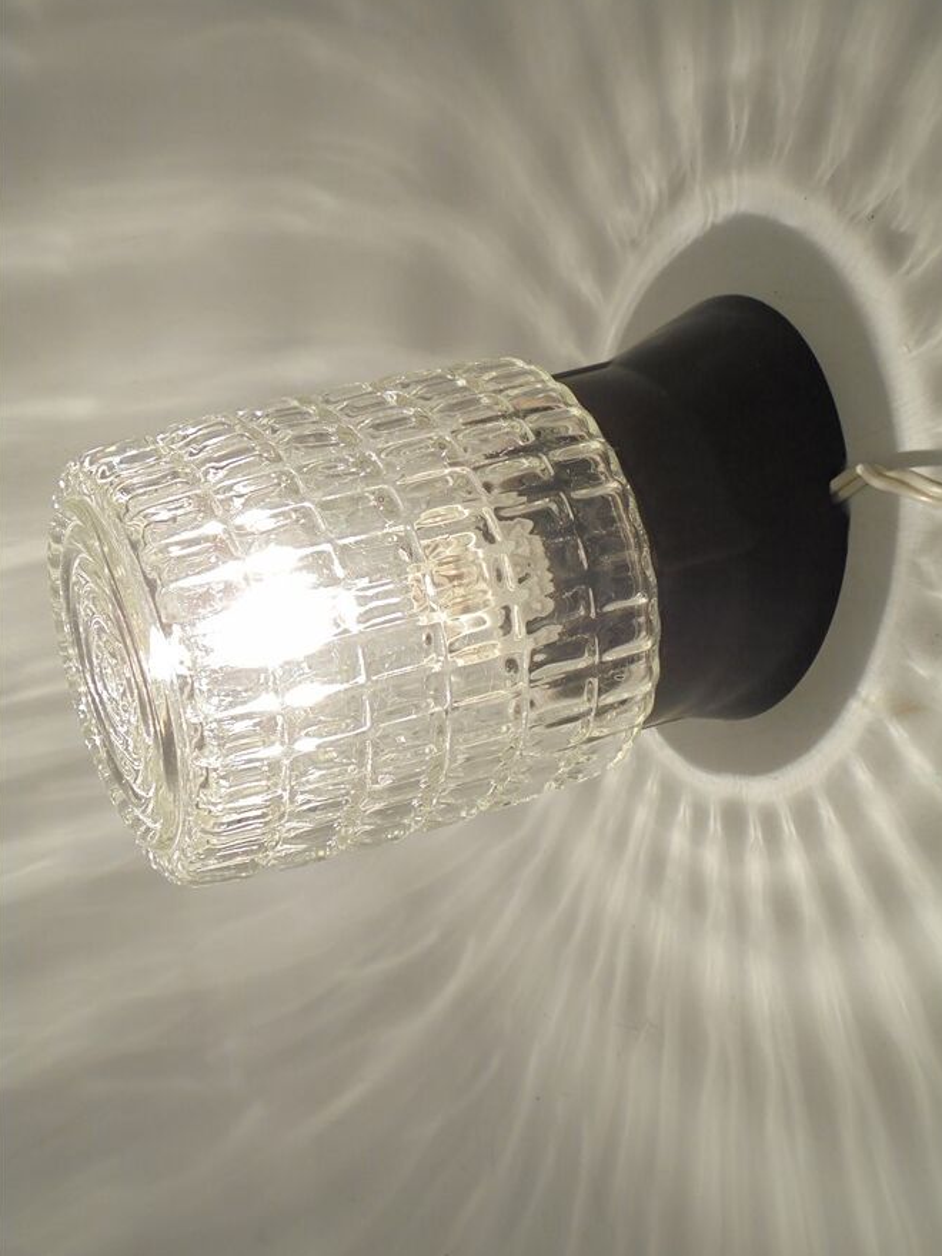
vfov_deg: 42.9
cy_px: 625
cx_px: 477
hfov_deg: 32.9
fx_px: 1596
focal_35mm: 44
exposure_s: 1/125
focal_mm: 7.8
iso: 100
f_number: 4.5
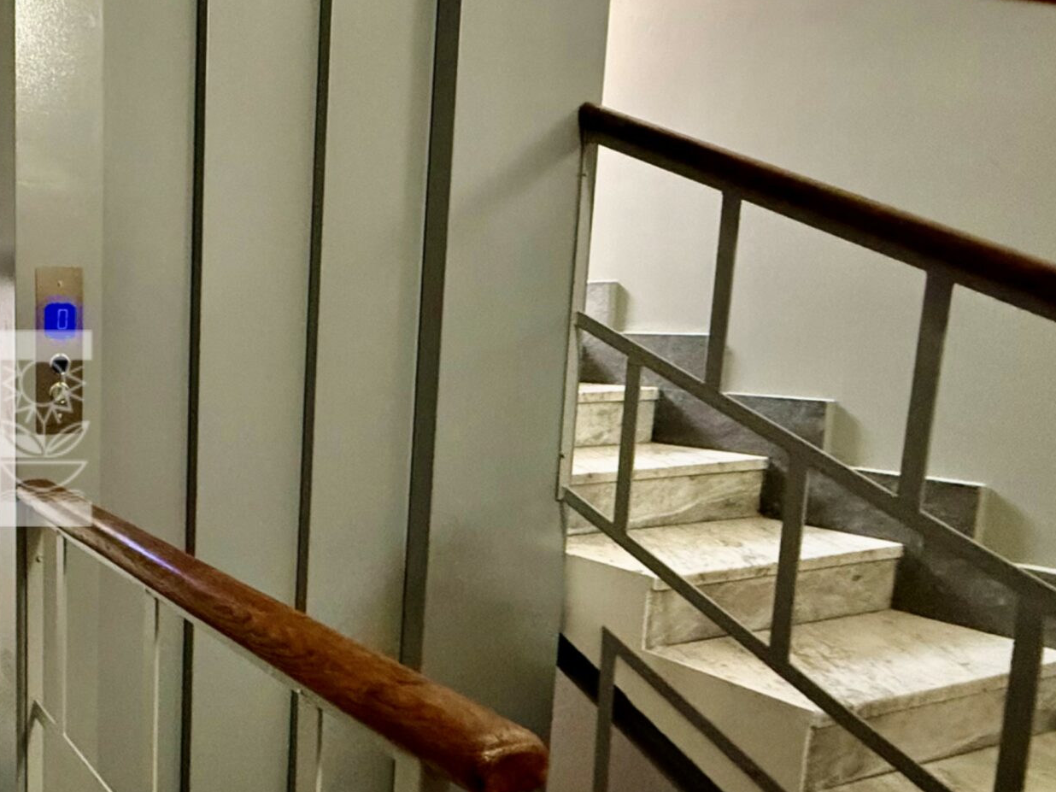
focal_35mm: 29
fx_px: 885
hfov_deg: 51.2
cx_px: 30
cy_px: 428
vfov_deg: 48.2
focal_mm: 2.22
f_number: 2.2
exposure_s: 1/60
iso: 1000
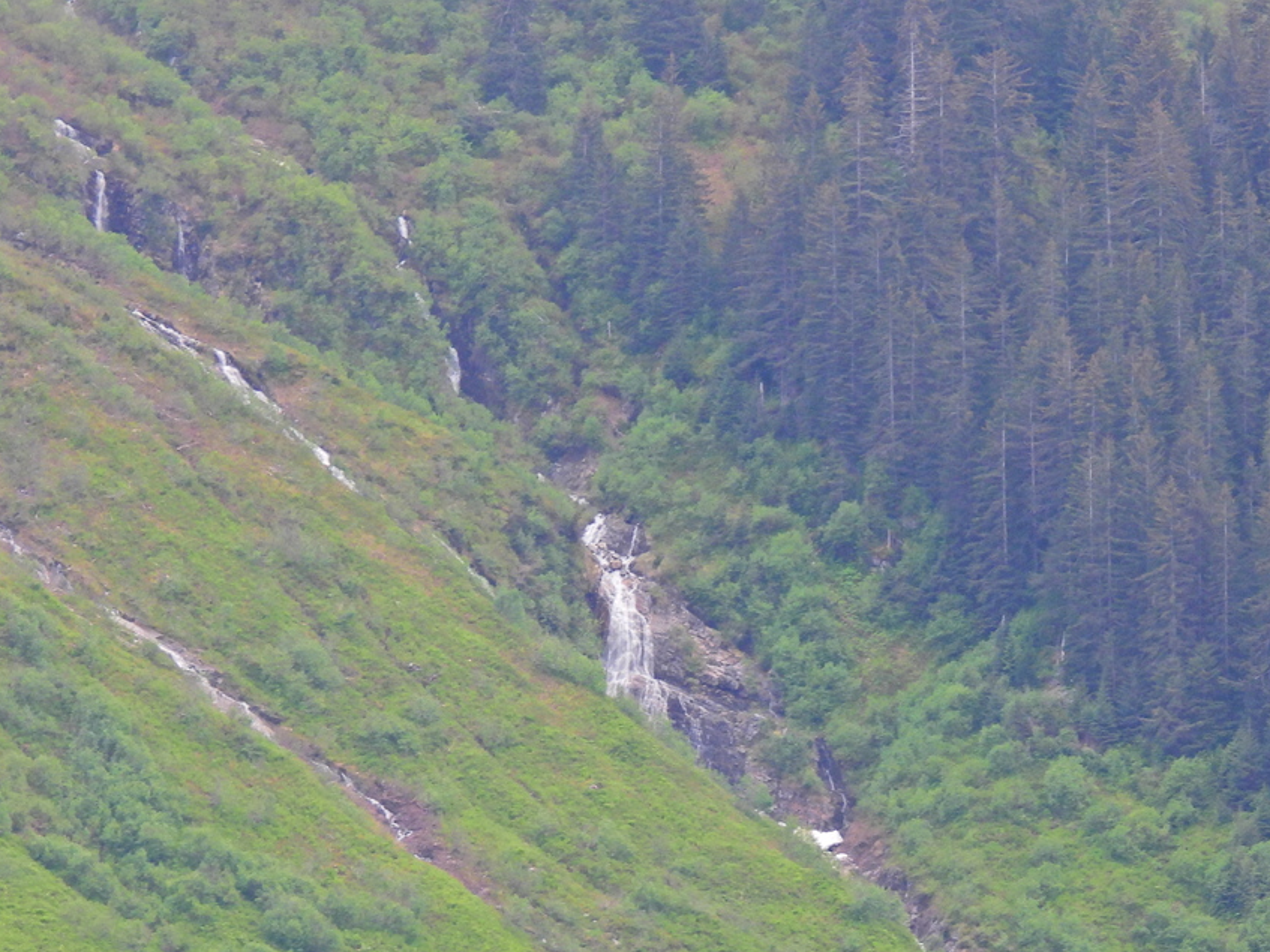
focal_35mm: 393
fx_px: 14416
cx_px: 508
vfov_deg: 3.8
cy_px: 681
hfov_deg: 5.0
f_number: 4.5
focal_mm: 46.4
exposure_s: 1/125
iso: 160
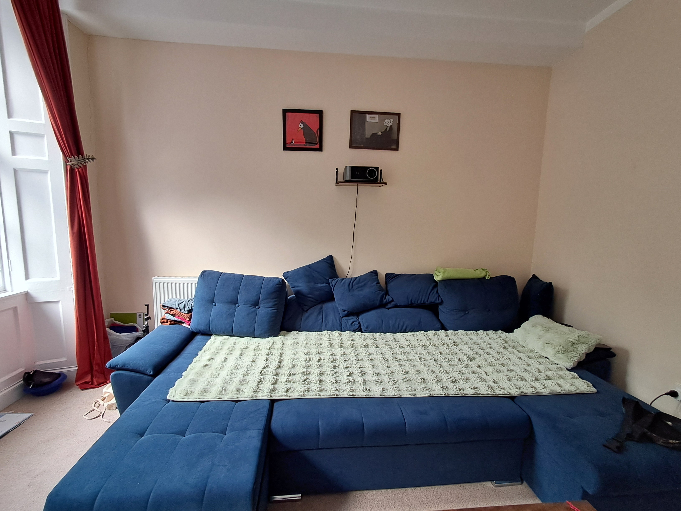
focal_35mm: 16
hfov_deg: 94.5
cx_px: 340
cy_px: 256
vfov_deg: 78.1
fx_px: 315
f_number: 2.2
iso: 80
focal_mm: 1.64
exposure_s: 1/40
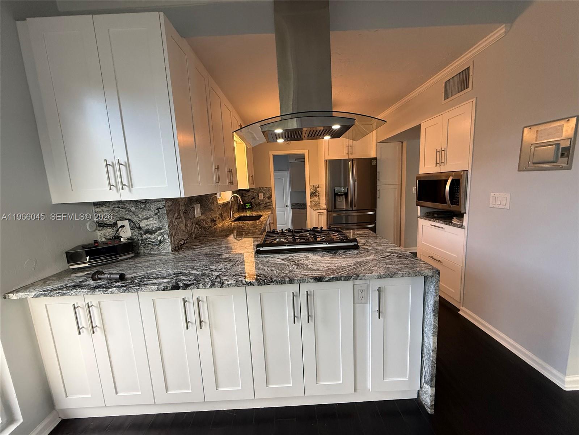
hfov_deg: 102.1
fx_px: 234
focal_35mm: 14
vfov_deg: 85.7
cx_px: 290
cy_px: 218
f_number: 2.2
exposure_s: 1/120
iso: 400
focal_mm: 2.22
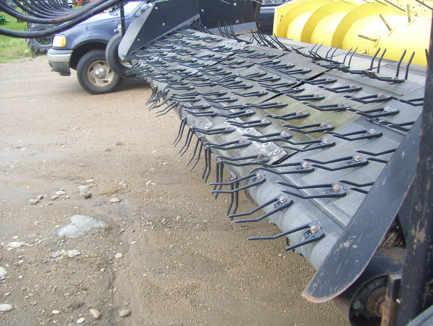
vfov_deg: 39.7
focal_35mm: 36
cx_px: 216
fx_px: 451
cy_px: 163
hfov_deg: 51.3
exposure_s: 1/500
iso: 80
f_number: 2.7
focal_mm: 6
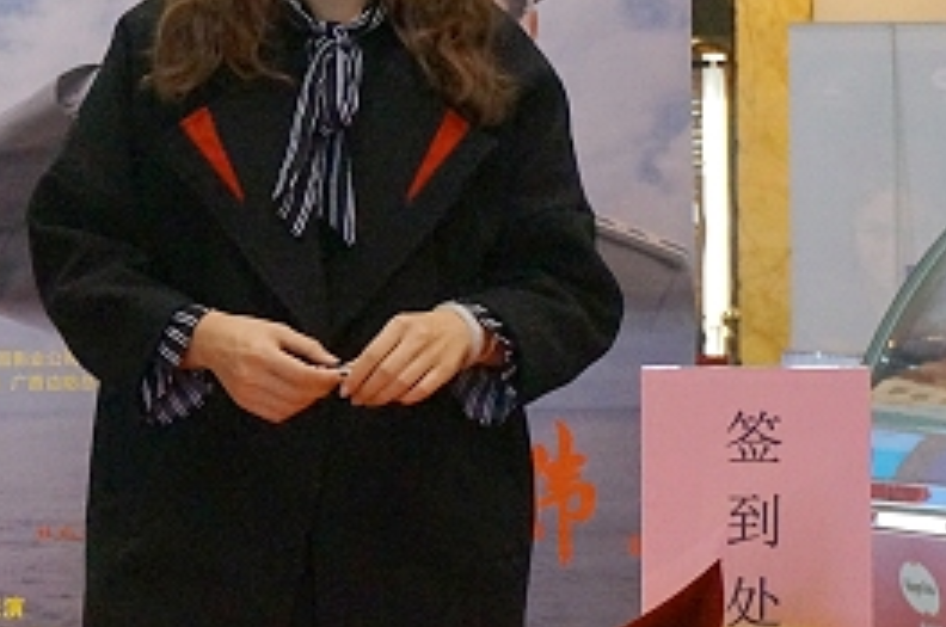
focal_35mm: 166
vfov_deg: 8.2
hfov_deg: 12.2
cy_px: 272
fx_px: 4365
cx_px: -11
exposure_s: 1/80
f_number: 5.6
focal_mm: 39
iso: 3200
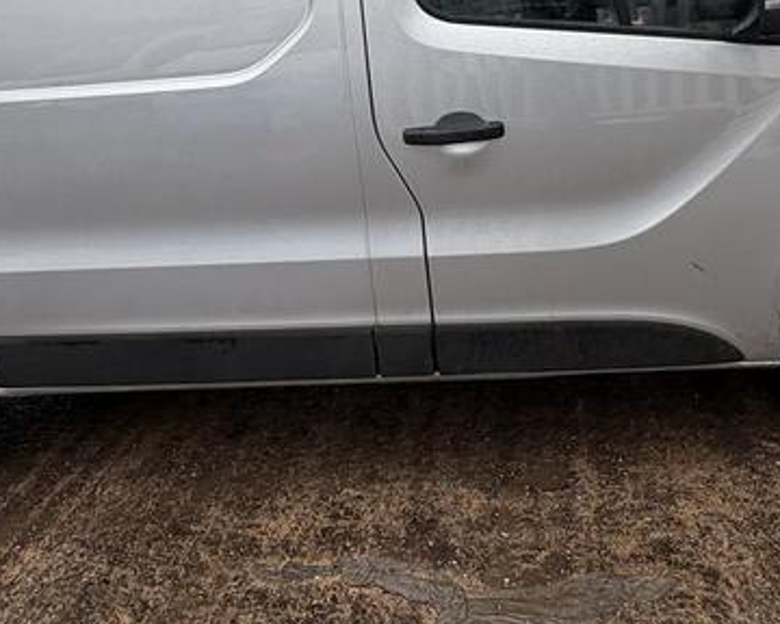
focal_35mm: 34
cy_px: 28
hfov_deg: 52.8
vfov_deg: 39.3
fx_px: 785
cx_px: 370
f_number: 2.2
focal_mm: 2.22
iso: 40
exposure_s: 1/163
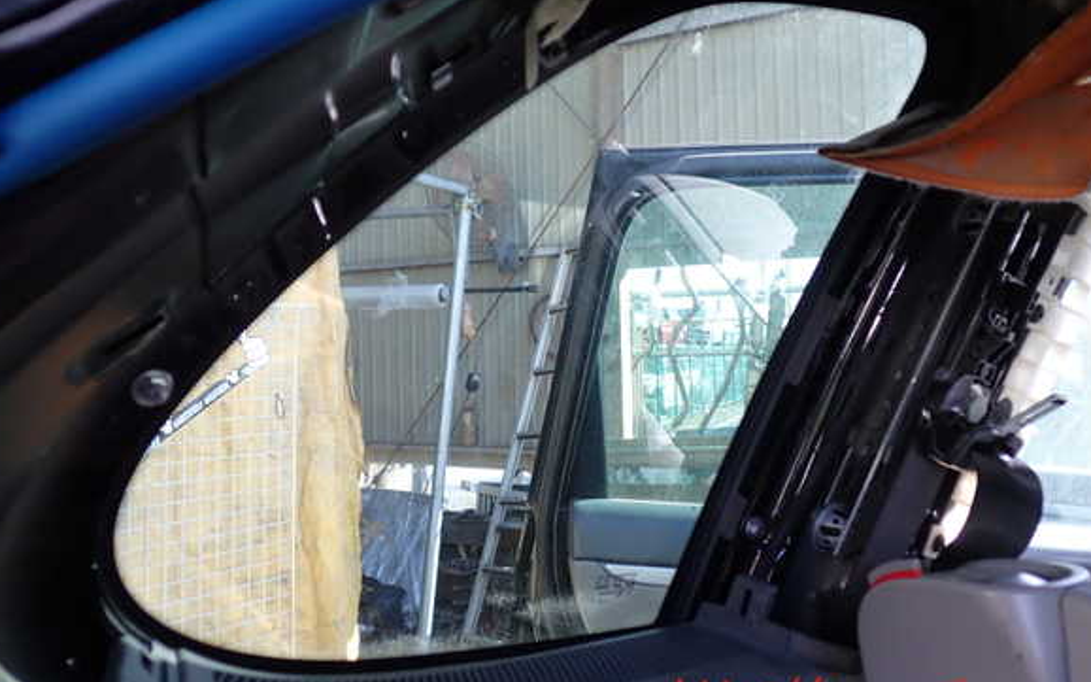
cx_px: 536
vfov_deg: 38.2
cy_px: 297
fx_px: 981
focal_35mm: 33
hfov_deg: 58.2
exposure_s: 1/60
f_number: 2.3
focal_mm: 5.4
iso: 100
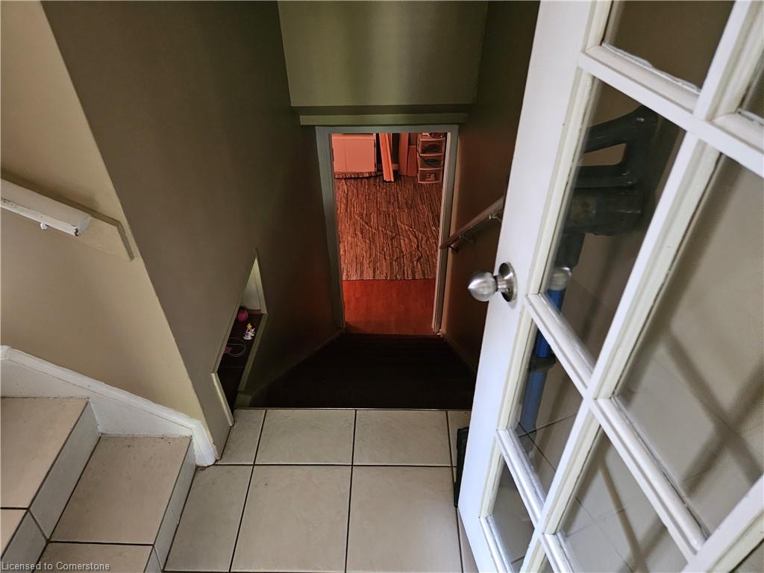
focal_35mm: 23
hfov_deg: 73.9
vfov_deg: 58.9
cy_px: 286
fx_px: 508
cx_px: 382
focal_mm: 5.4
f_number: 1.8
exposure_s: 1/24
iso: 1250
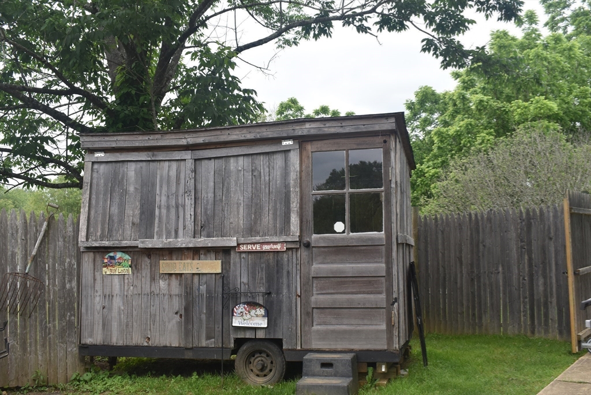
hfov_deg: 51.3
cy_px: 198
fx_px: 616
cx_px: 296
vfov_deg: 35.5
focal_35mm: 38
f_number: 8
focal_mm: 25
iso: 360
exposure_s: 1/250
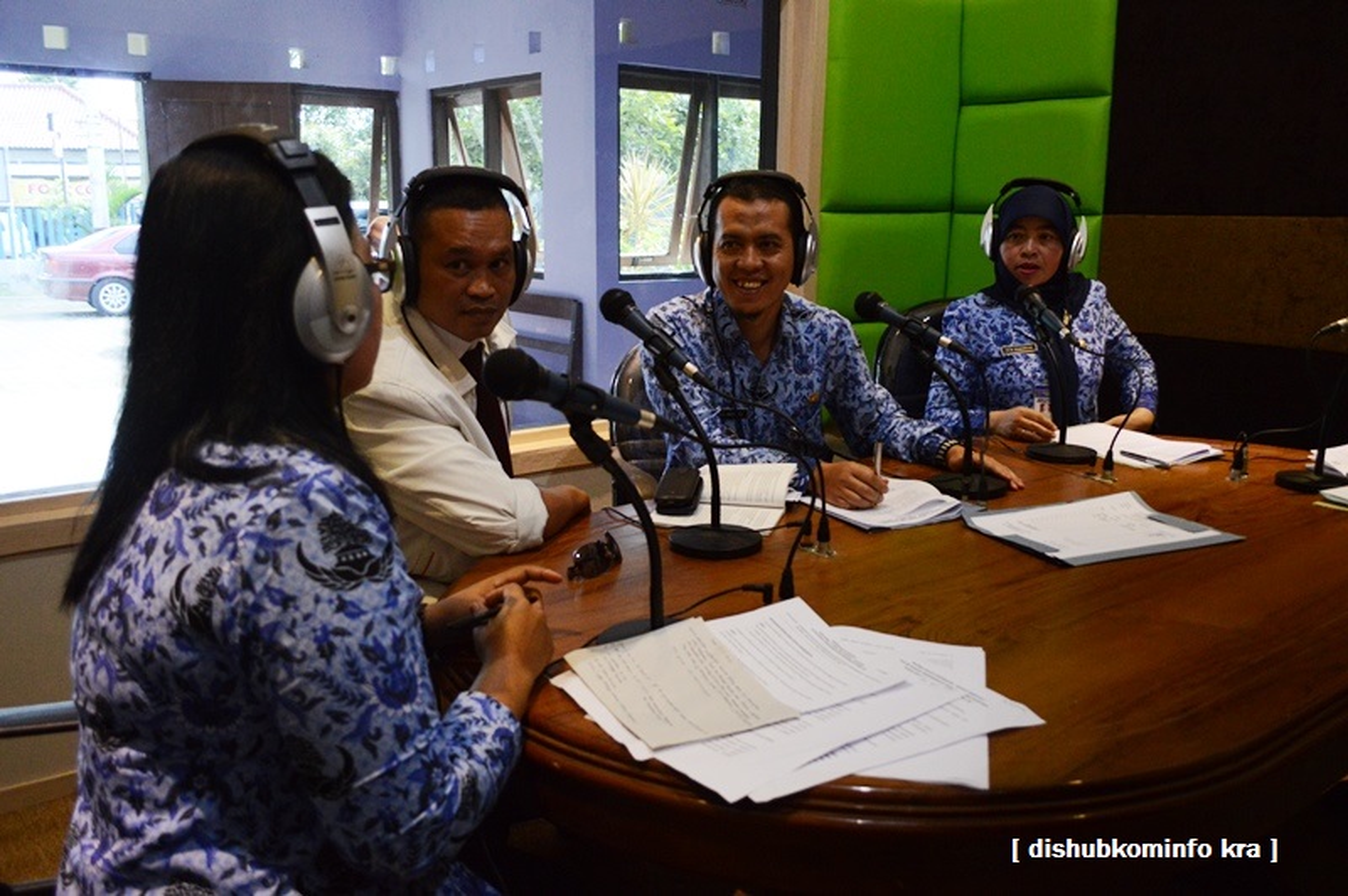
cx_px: 674
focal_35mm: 30
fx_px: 1122
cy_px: 448
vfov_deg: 43.5
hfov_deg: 62.0
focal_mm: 20
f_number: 3.8
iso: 1600
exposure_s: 1/30
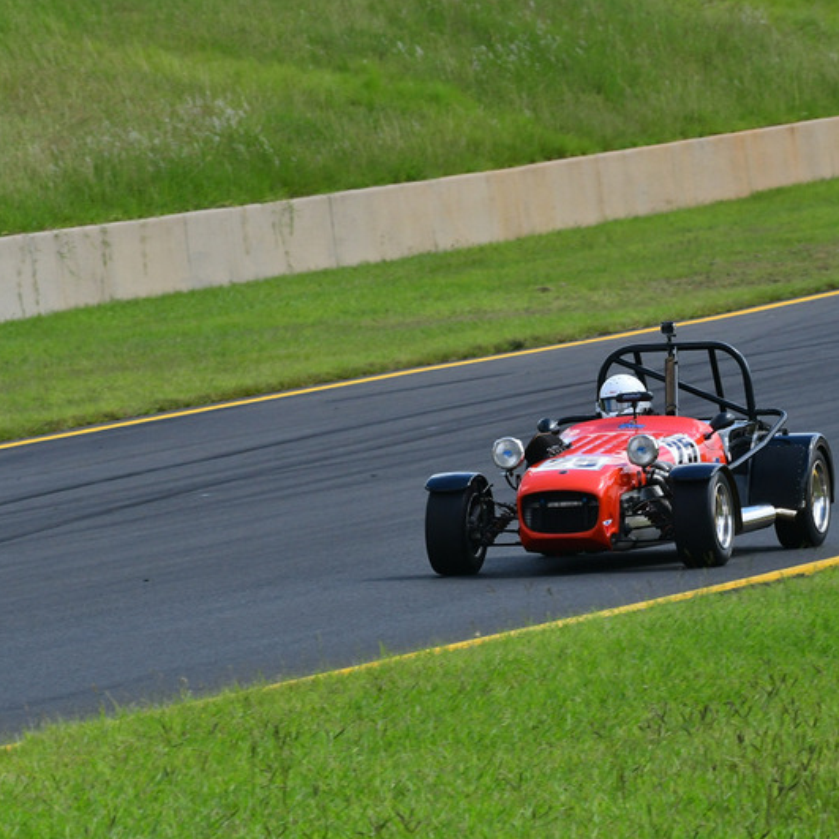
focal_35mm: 384
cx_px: 575
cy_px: 419
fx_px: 10530
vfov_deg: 4.6
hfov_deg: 4.6
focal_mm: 200
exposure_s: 1/640
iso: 800
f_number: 11
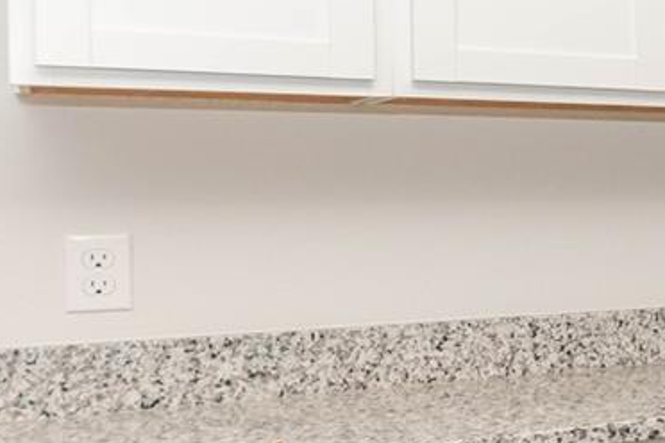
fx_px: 1219
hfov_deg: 17.2
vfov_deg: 20.3
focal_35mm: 66
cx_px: 1450
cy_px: 385
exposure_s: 1/160
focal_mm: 12
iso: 320
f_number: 4
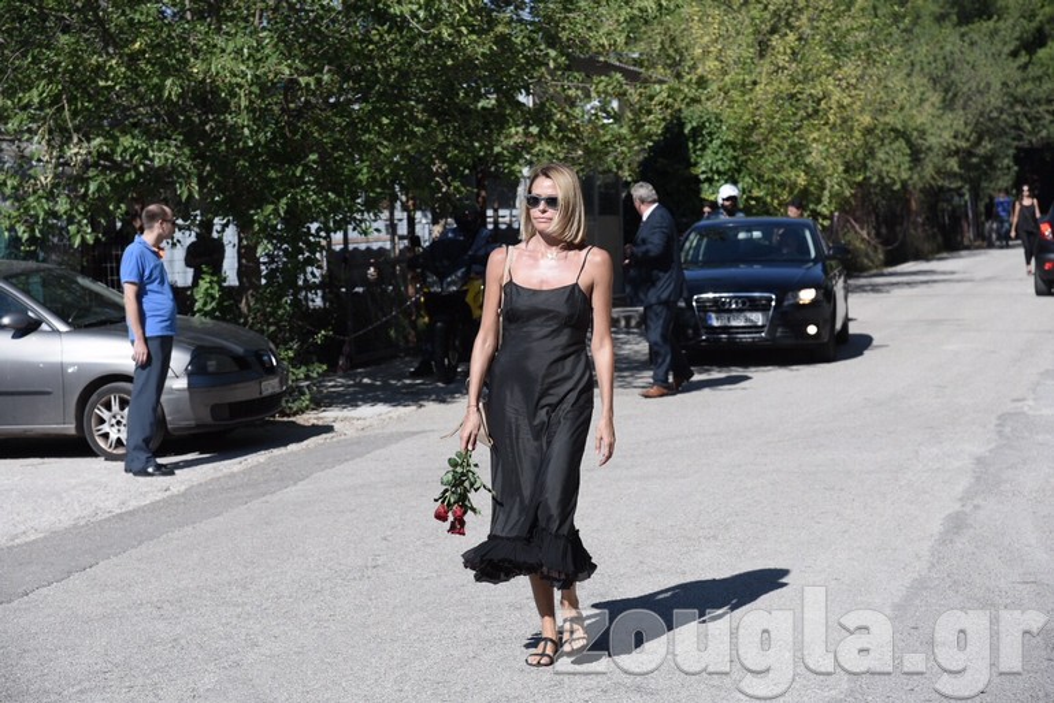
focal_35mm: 82
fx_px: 2402
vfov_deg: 16.7
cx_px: 527
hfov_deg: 24.8
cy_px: 352
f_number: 6.3
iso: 100
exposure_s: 1/320
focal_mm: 82
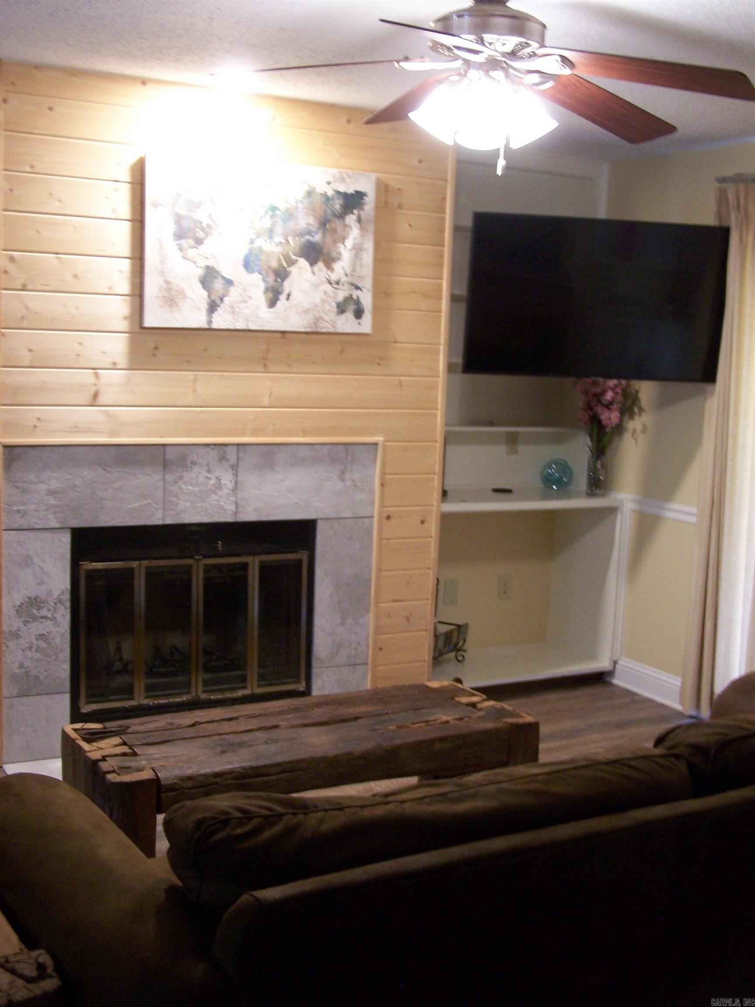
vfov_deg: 46.8
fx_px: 1163
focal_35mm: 40
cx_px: 378
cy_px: 504
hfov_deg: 36.0
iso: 140
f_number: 2.8
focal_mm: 6.7
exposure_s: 1/8
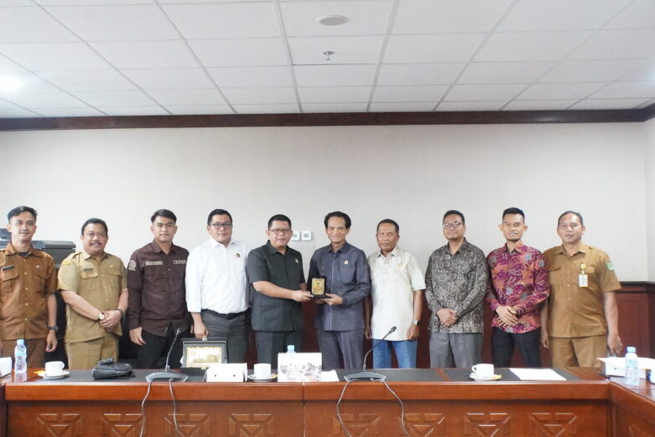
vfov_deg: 37.9
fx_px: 637
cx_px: 321
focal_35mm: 35
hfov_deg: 54.4
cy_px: 219
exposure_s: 1/125
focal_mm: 23
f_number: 6.7
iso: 25600
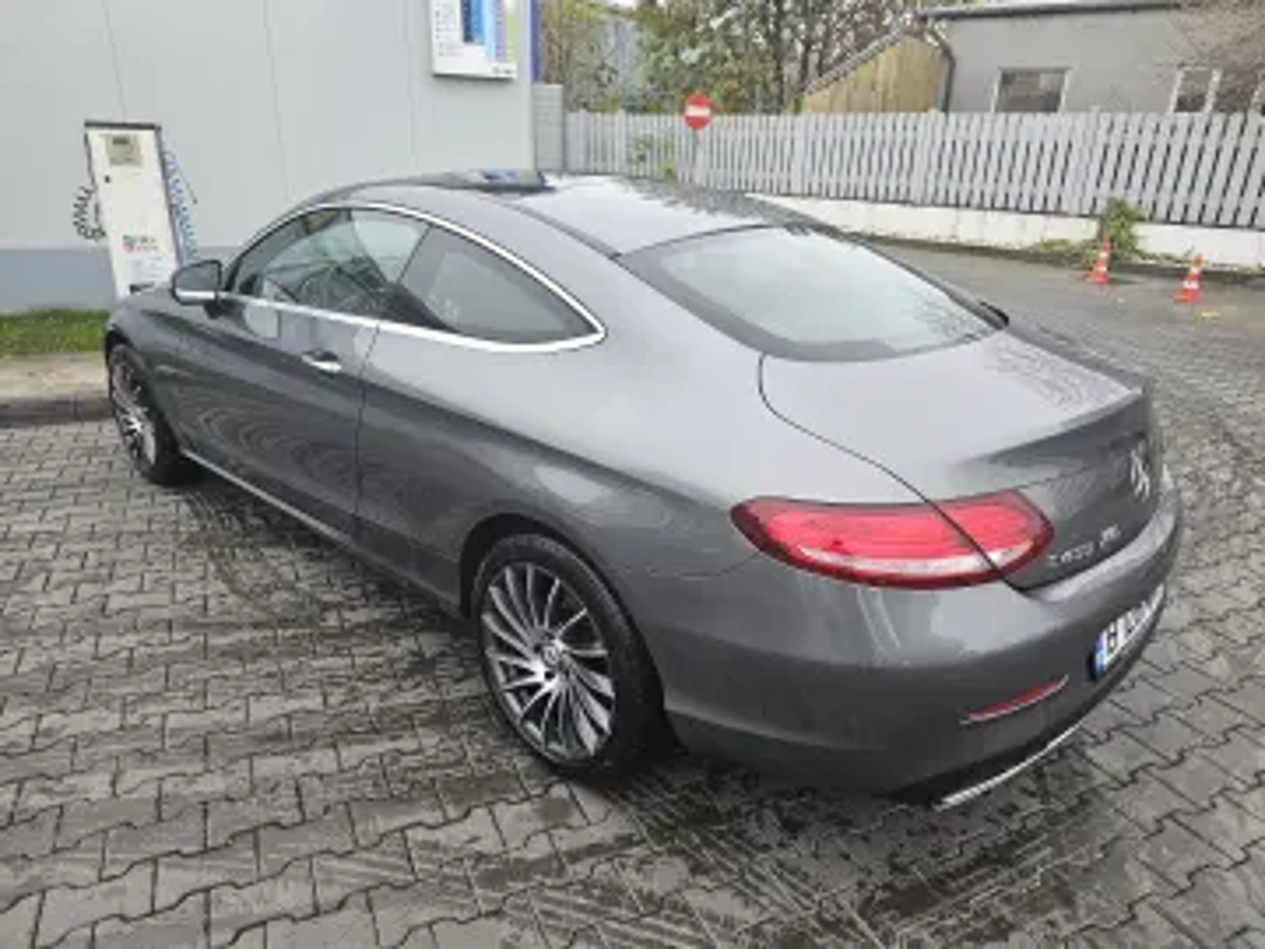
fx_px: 841
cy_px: 474
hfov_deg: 73.9
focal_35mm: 23
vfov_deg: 58.9
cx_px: 632
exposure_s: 1/190
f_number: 1.7
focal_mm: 6.3
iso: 125
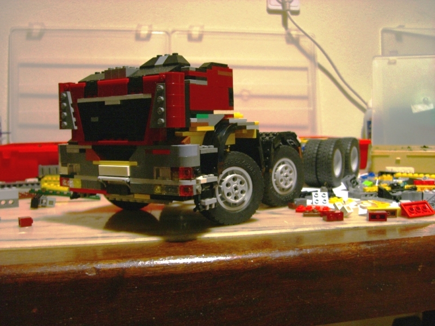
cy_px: 163
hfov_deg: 49.0
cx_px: 218
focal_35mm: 38
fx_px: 478
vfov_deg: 37.7
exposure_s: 1/8
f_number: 2.8
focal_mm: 7.9
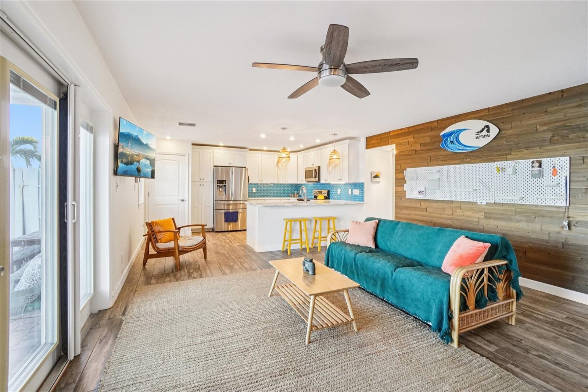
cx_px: 294
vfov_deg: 77.3
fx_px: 245
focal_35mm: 15
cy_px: 196
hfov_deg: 100.4
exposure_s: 1/30
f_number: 8
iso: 640
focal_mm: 10
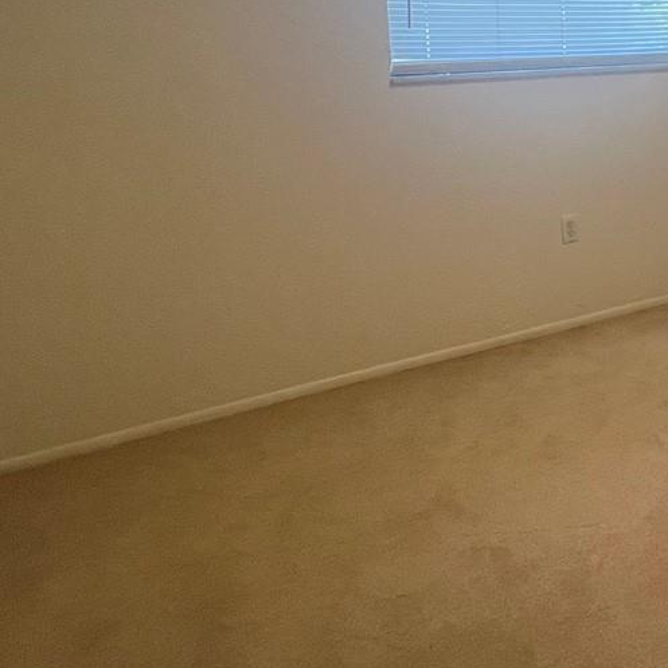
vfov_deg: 42.9
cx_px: 774
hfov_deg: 36.3
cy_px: 136
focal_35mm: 37
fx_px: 808
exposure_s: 1/120
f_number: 1.8
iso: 160
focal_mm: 1.57
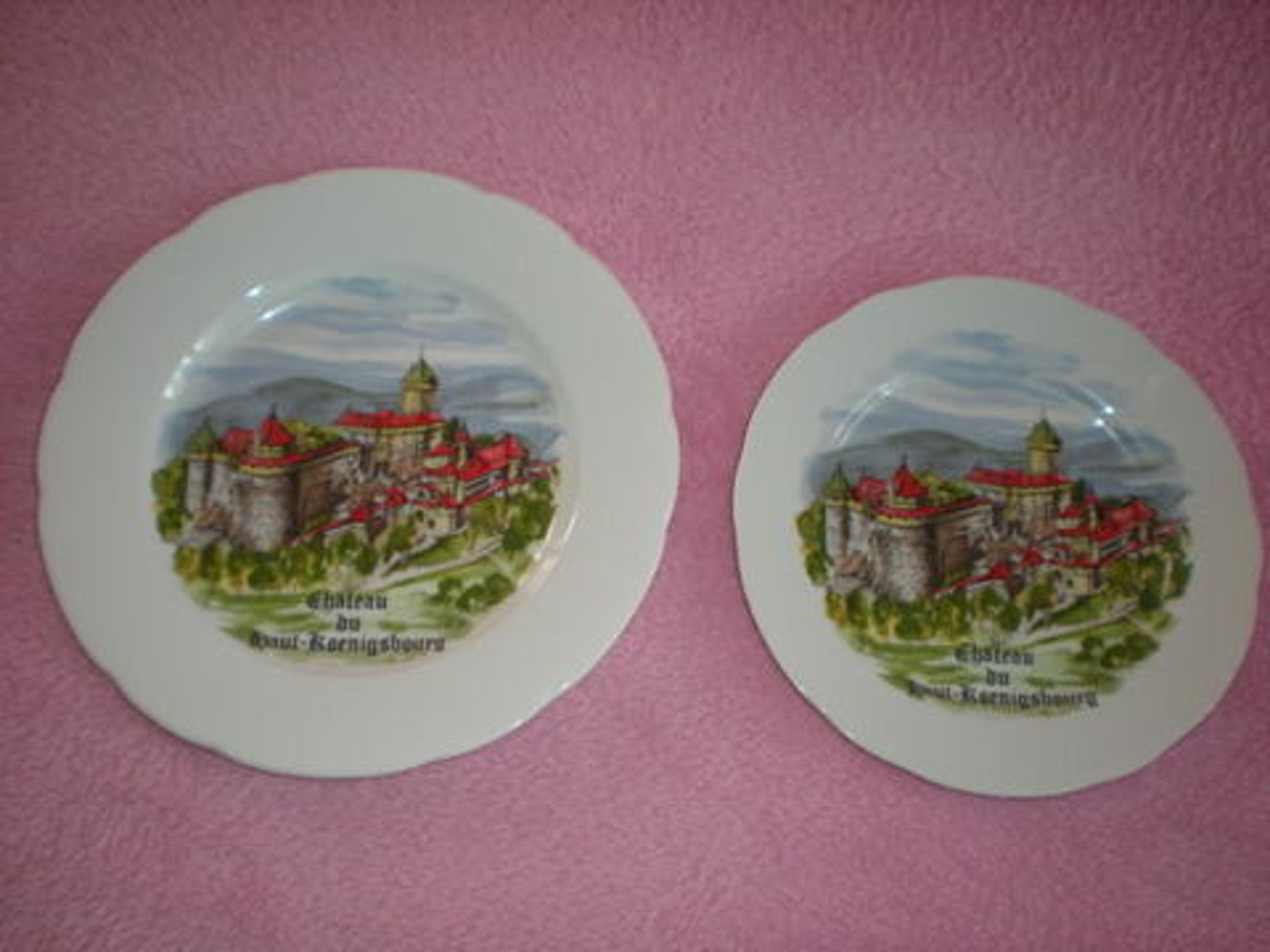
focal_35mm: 38
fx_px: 1394
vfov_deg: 37.7
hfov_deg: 49.0
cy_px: 476
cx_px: 635
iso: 64
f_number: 3.1
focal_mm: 6.3
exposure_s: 1/30
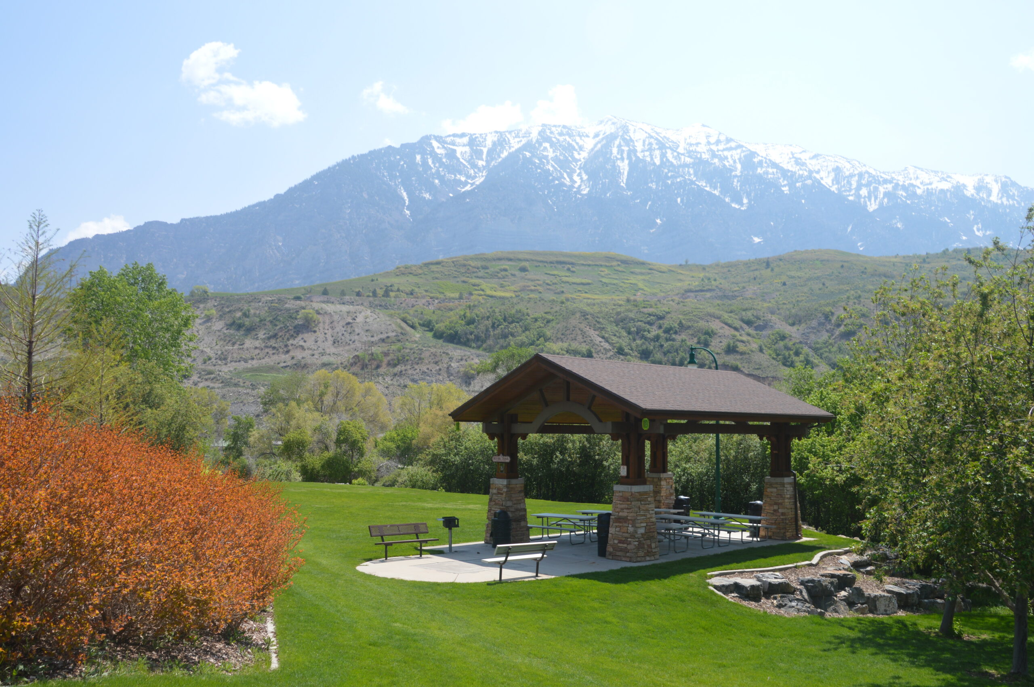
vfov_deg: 41.6
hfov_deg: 59.5
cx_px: 517
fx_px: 904
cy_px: 344
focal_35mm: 32
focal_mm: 21
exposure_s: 1/250
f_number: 8
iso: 100
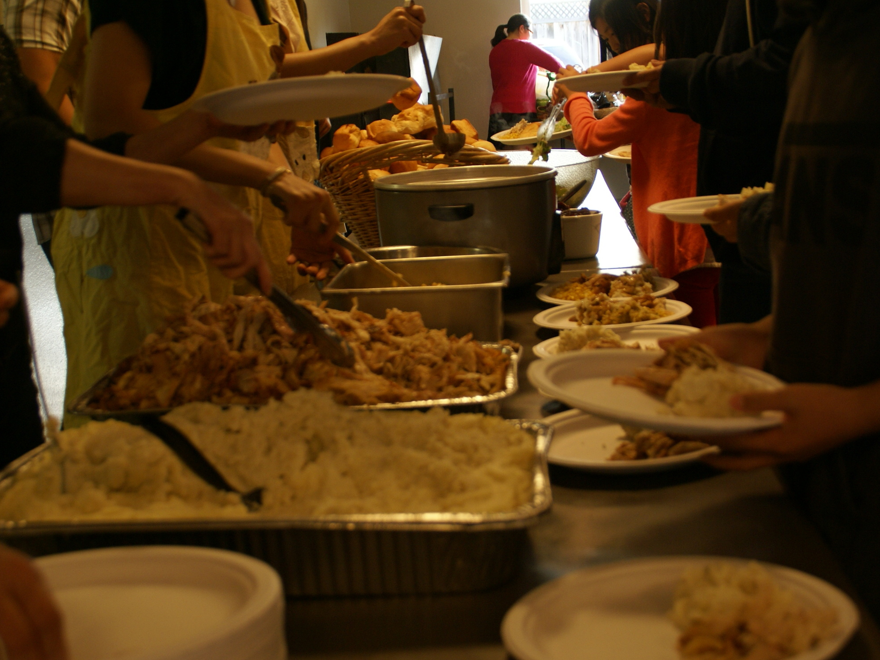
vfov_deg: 28.6
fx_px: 1297
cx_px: 465
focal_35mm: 51
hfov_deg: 37.5
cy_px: 316
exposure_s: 1/50
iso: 200
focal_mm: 28
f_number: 4
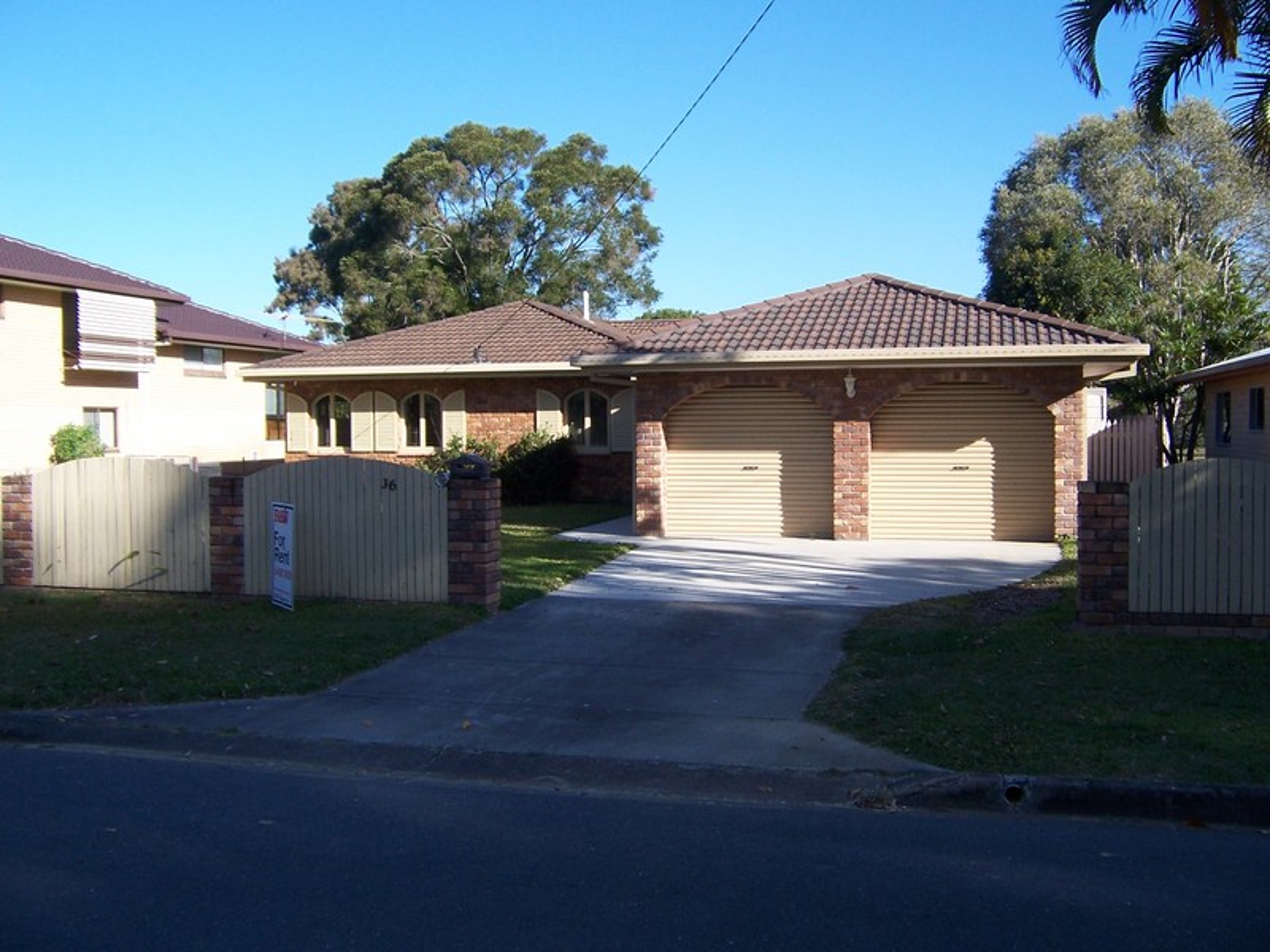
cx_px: 635
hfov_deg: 55.4
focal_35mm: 33
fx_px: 1211
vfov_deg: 42.9
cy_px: 476
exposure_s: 1/500
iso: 80
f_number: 3.4
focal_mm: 5.5
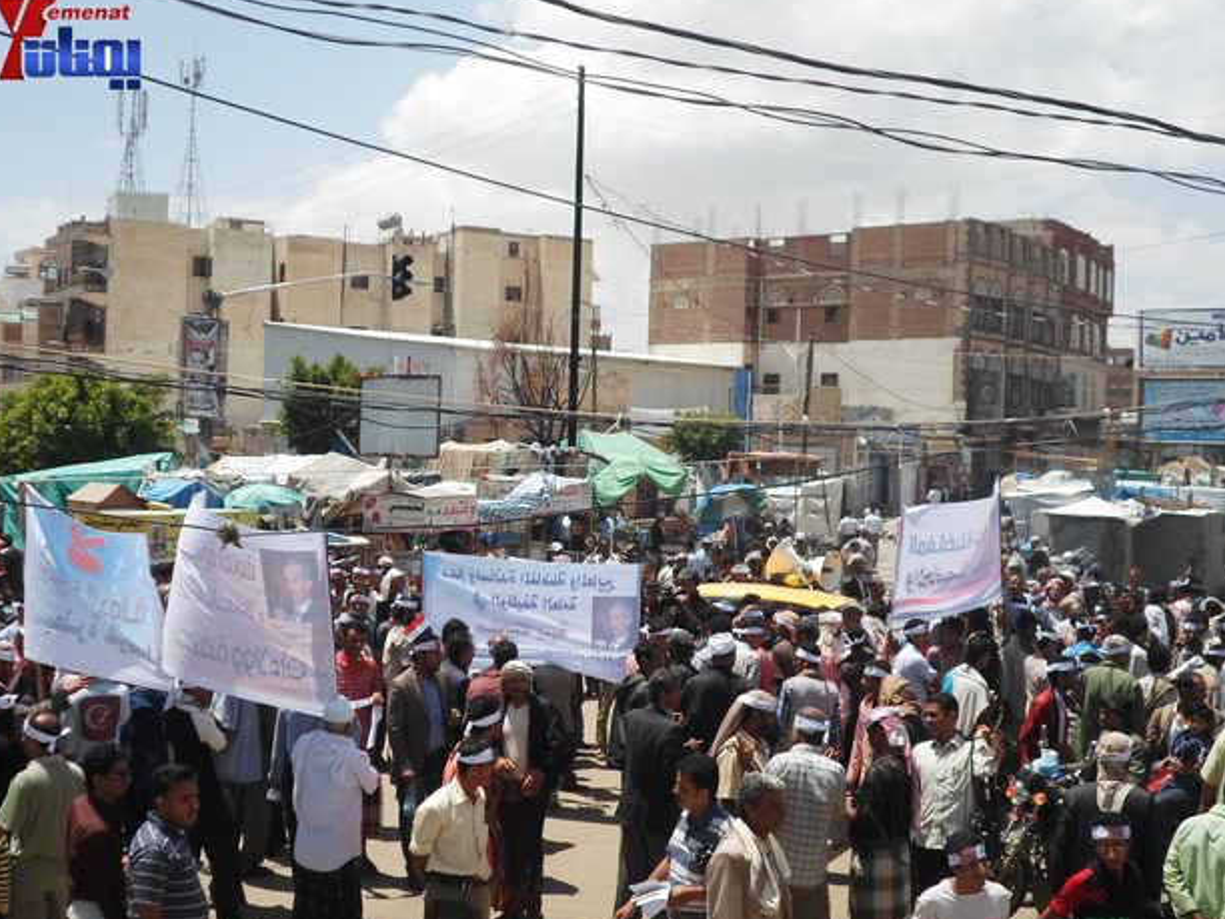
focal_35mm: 45
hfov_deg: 42.1
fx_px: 1592
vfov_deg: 32.2
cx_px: 617
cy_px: 452
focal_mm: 7.8
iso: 80
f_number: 3.2
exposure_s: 1/1000
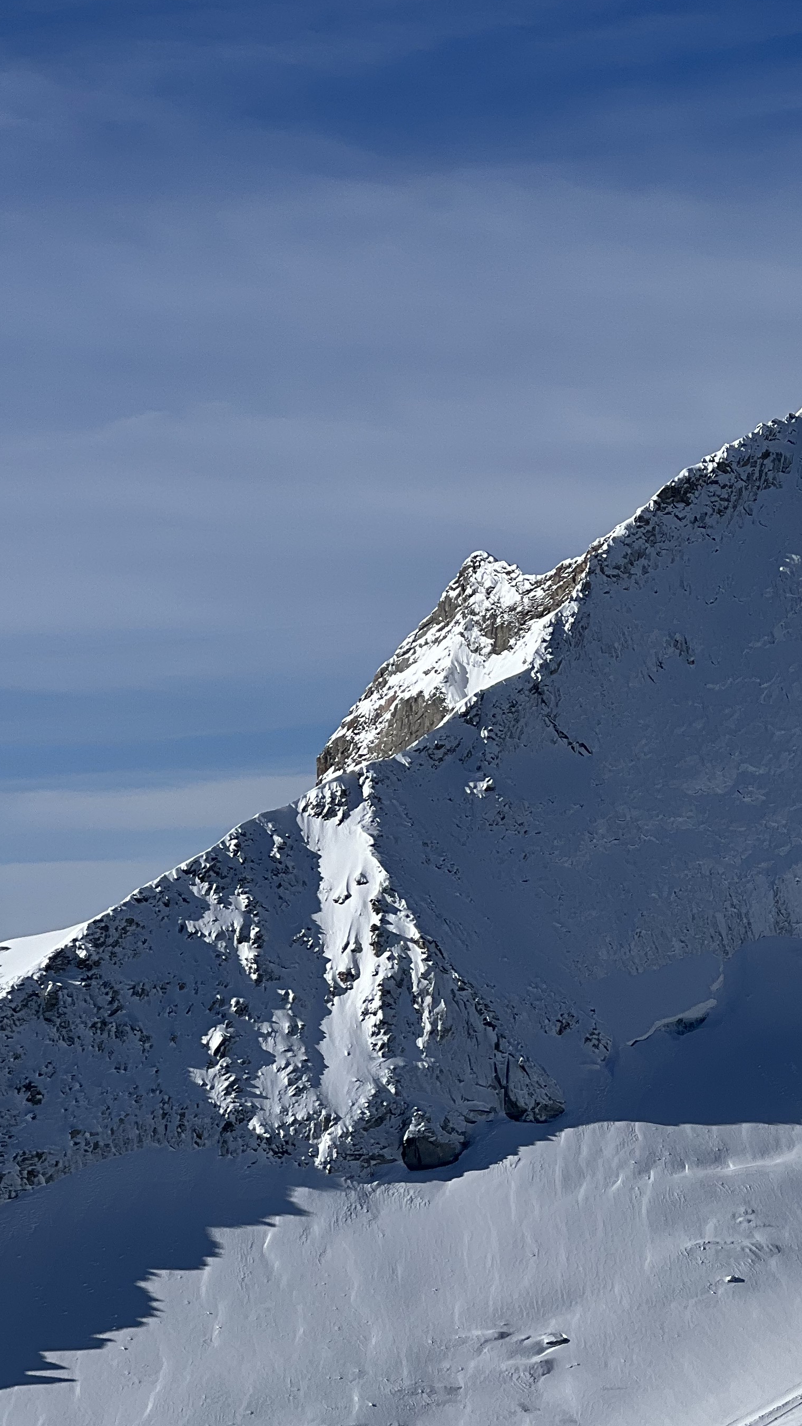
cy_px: 1013
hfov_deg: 9.7
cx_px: 717
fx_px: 4726
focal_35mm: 125
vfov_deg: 17.1
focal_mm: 9
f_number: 2.8
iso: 32
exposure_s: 1/2732
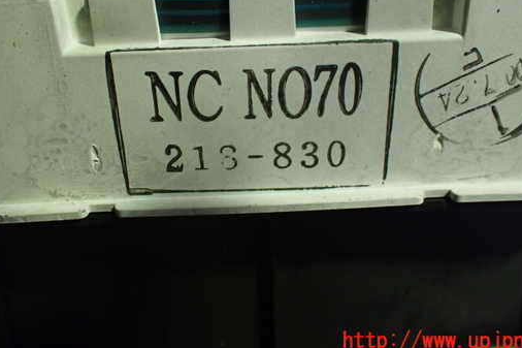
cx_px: 266
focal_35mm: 37
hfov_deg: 51.9
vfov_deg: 35.6
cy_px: 122
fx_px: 536
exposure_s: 1/125
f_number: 2.3
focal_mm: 5.4
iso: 640
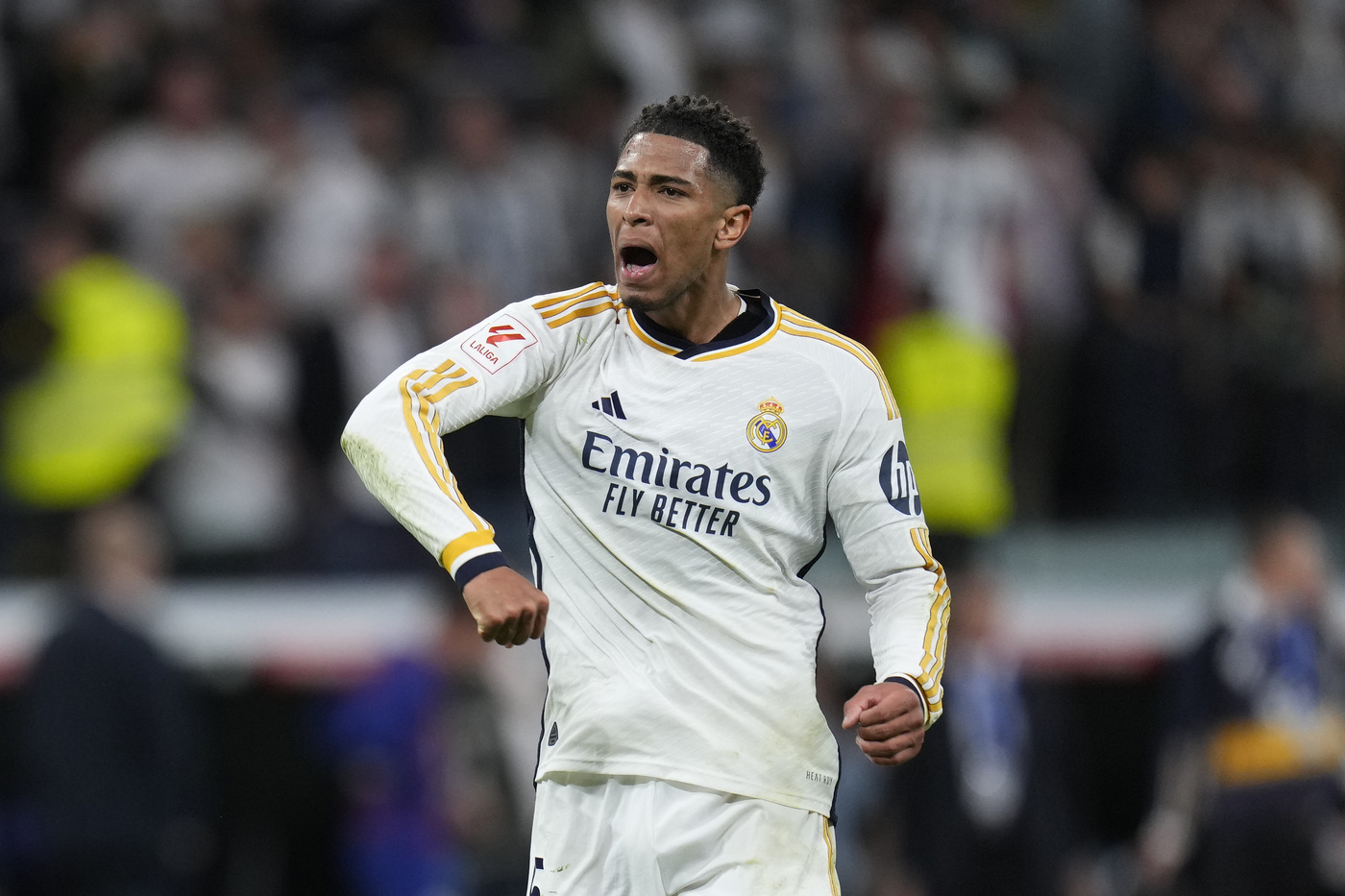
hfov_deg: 5.2
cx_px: 672
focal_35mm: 400
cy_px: 448
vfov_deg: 3.4
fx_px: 14942
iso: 2000
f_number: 2.8
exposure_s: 1/2000
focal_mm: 400
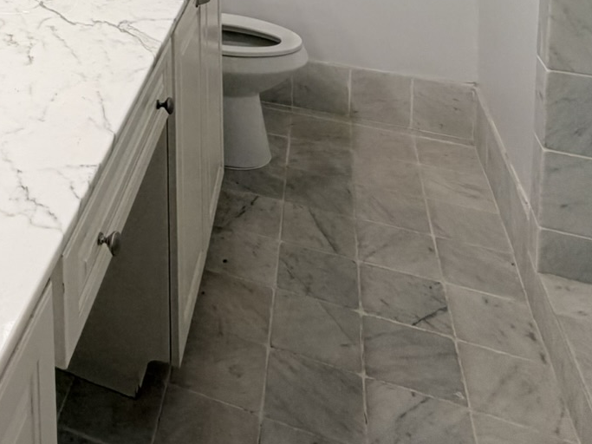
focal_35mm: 42
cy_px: -190
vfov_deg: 26.6
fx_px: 718
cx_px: -26
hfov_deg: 38.6
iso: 50
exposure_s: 1/120
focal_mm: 2.22
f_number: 2.2
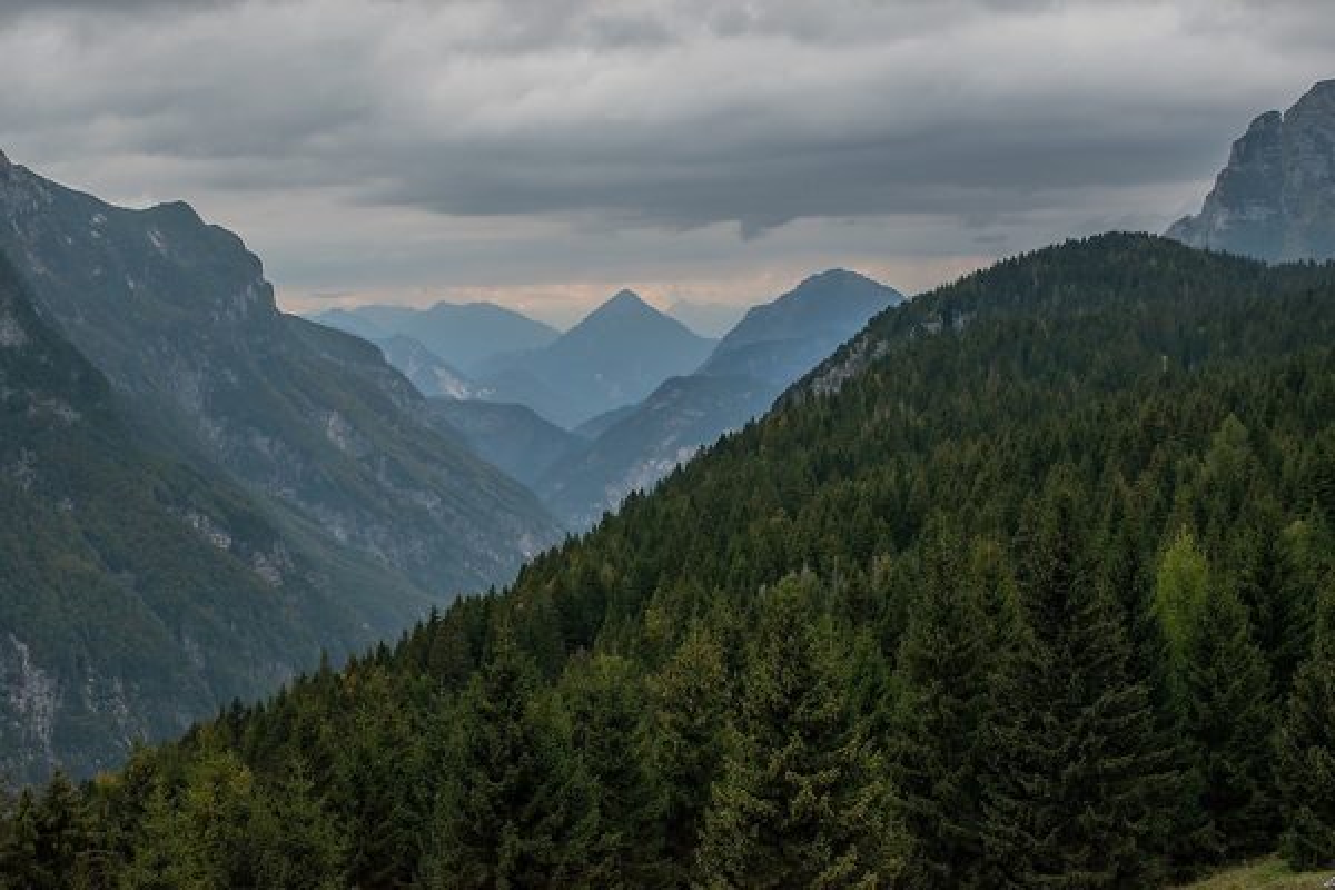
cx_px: 668
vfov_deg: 25.8
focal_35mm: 52
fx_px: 1947
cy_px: 445
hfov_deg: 37.9
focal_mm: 35
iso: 800
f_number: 8
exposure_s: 1/640
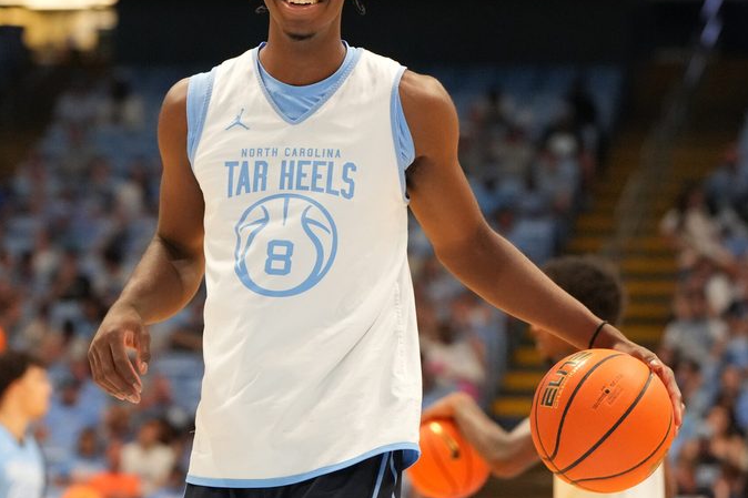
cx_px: 372
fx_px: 3220
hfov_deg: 13.3
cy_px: 155
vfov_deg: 8.8
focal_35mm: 155
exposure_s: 1/1600
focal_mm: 102
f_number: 2.8
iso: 4000
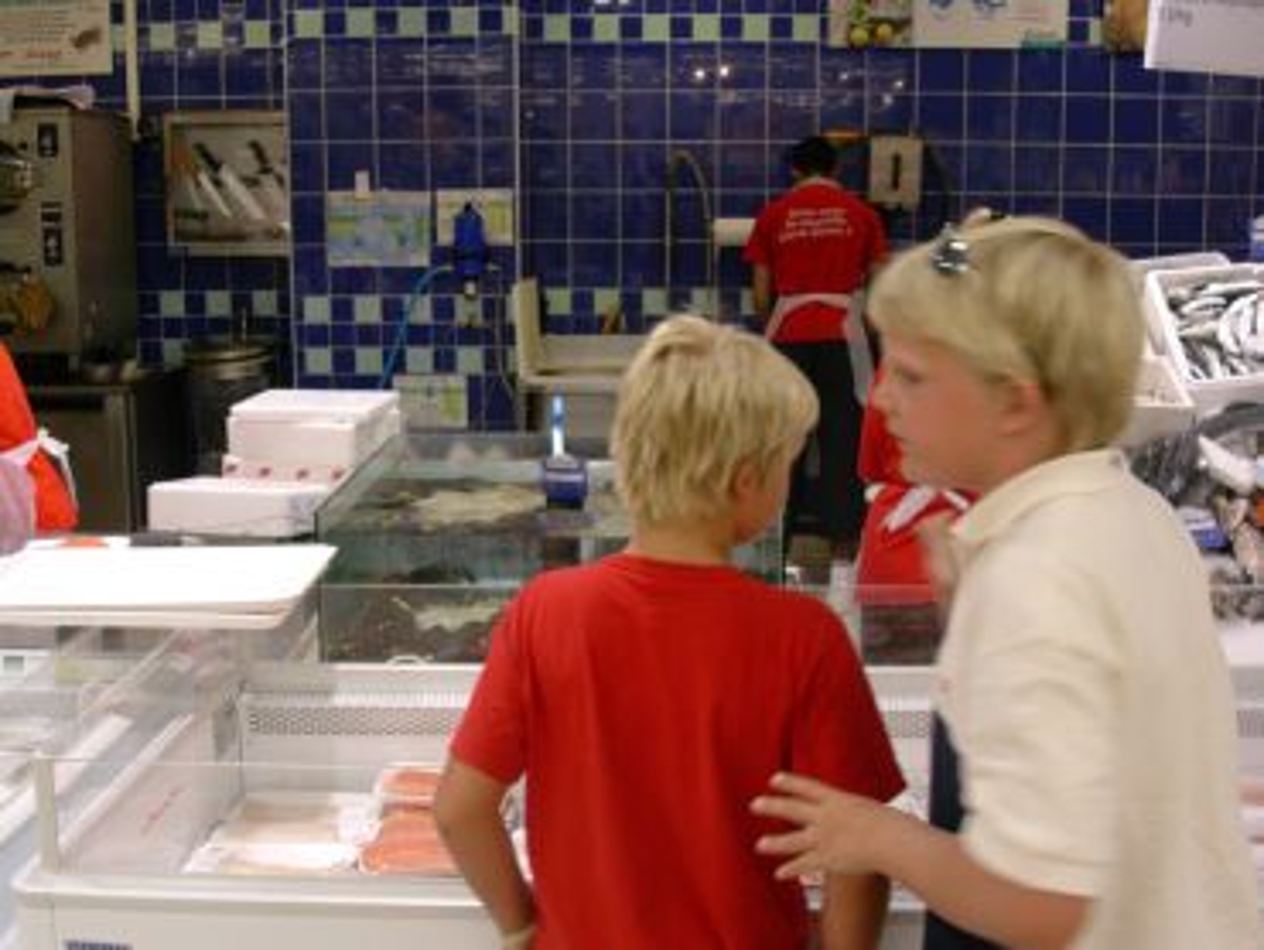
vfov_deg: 32.2
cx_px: 632
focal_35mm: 45
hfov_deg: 42.1
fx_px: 1644
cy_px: 475
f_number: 2.9
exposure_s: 1/35.9
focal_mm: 6.7
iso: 70
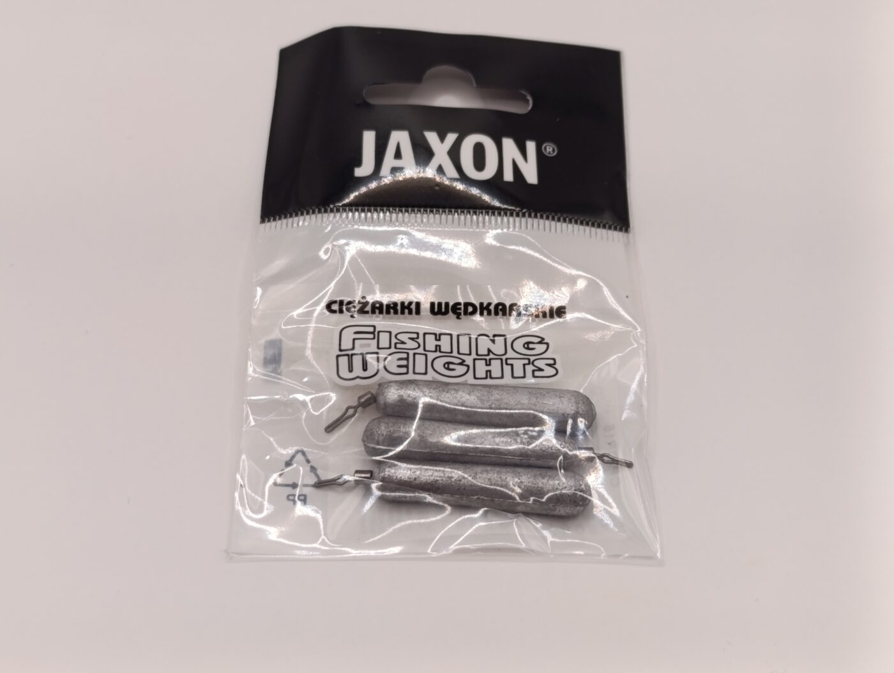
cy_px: 336
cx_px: 447
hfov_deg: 41.2
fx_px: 1190
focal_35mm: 46
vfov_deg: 31.6
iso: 160
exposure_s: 1/99.9
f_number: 1.6
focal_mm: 6.14
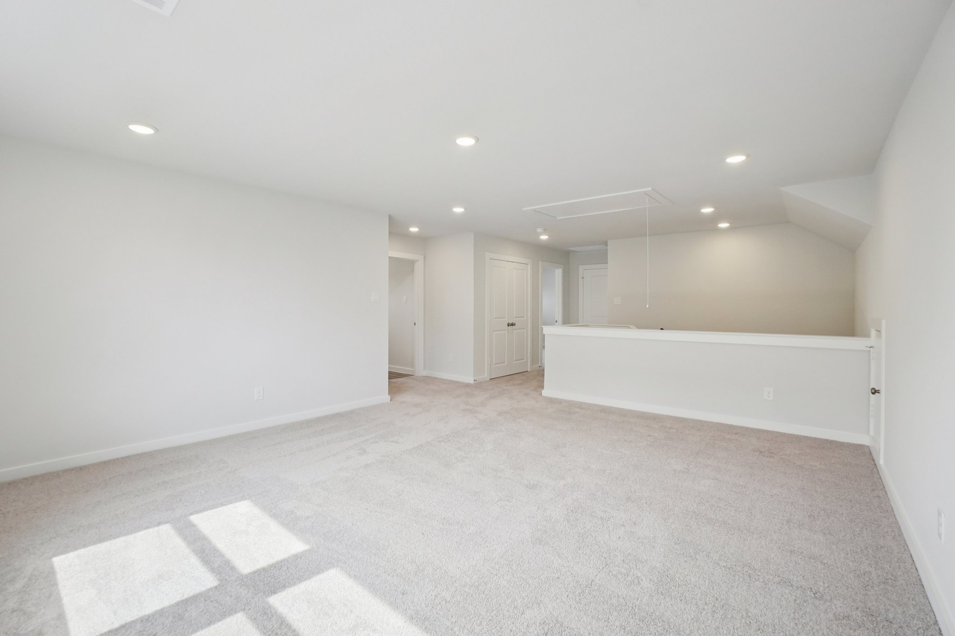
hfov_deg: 100.4
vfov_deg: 77.3
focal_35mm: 15
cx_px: 478
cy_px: 318
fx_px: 398
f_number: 8
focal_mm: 10
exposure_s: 1/50
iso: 400
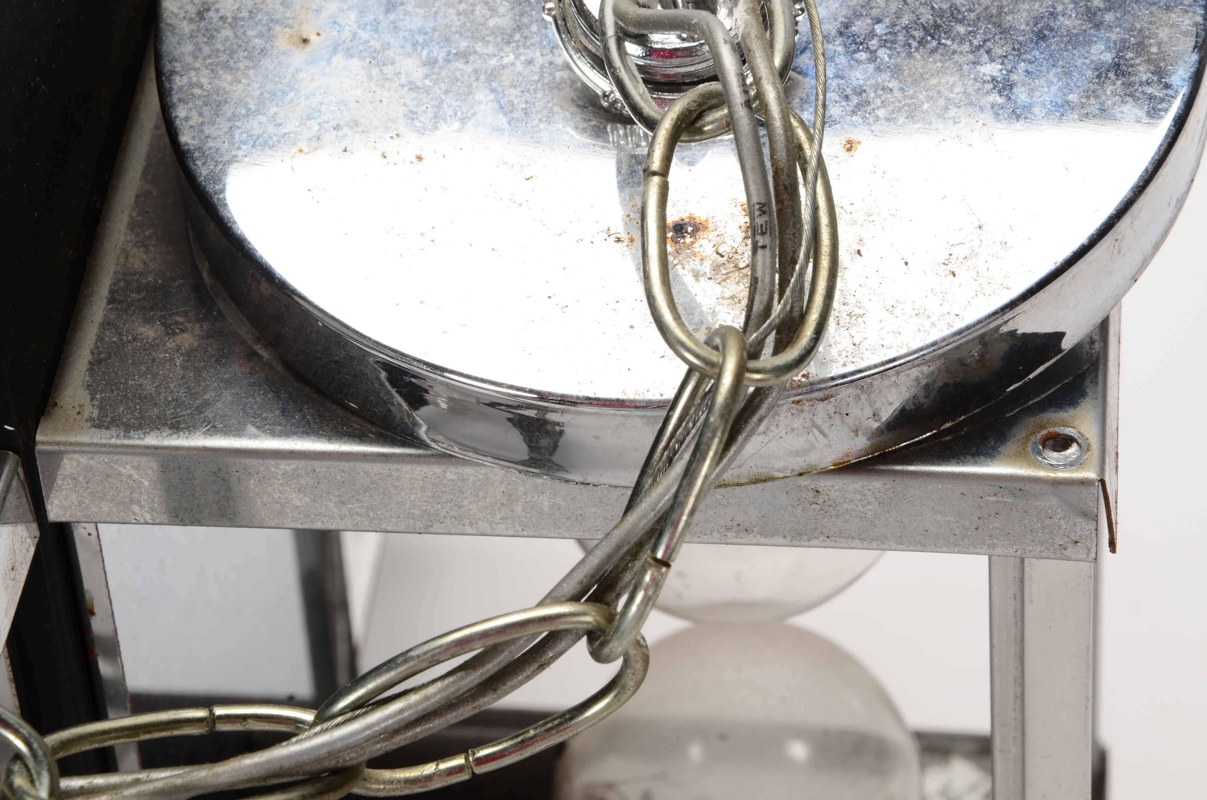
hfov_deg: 13.1
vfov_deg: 8.7
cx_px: 604
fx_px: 5270
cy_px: 400
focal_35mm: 158
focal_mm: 105
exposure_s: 1/160
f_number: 18
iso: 200
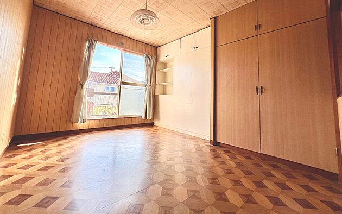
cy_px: 85
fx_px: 131
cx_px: 169
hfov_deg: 105.3
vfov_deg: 77.7
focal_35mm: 14
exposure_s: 1/144
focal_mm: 1.57
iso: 32
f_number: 1.8
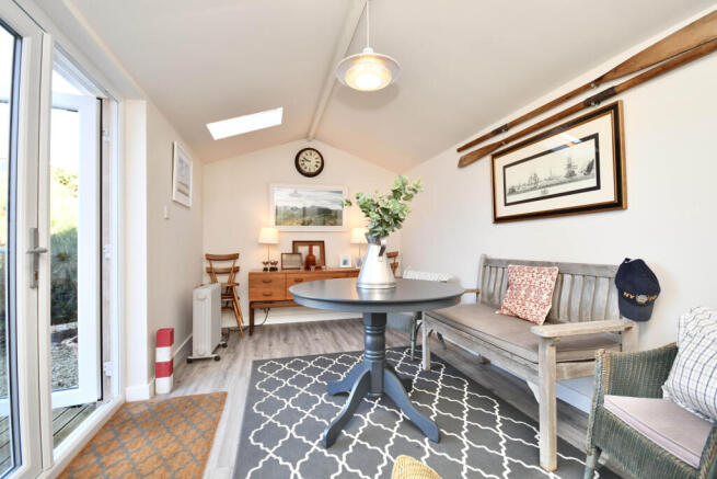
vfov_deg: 77.4
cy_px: 240
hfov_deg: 100.4
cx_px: 358
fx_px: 299
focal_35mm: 15
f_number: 4
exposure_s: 1/60
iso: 280
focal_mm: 10
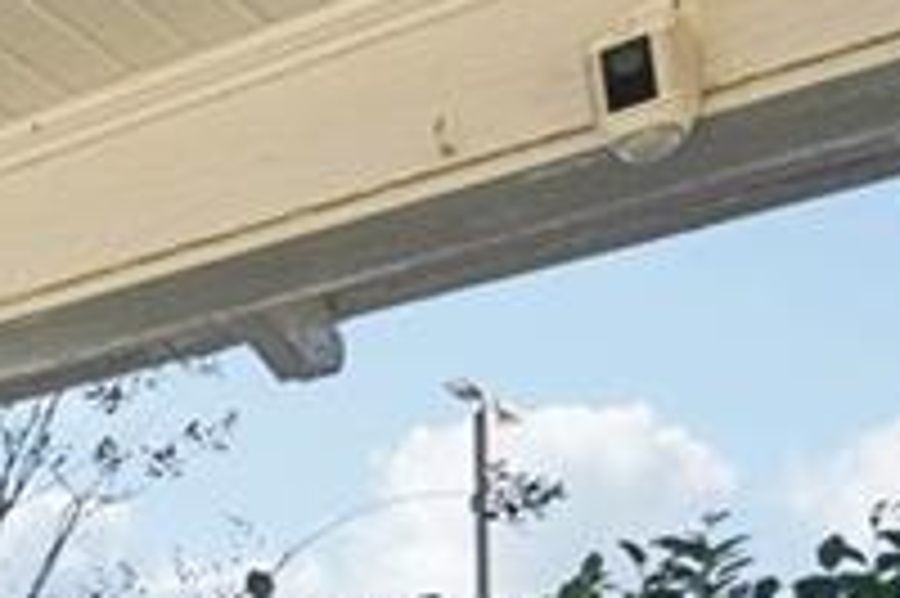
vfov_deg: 13.8
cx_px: -1336
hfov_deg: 14.2
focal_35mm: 87
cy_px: 1117
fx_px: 2173
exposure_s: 1/50
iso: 100
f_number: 8
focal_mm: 17
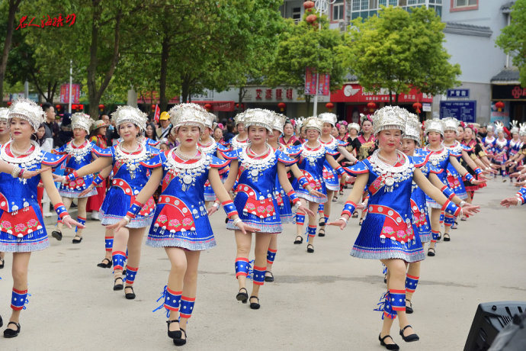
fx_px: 1023
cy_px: 176
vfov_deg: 19.5
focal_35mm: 70
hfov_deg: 28.8
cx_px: 263
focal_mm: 70
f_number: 7.1
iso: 1250
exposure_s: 1/800
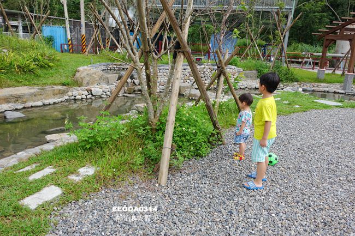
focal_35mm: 29
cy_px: 118
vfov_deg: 44.9
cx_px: 178
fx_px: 286
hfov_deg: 63.7
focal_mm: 10.81
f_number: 2.8
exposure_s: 1/400
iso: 125
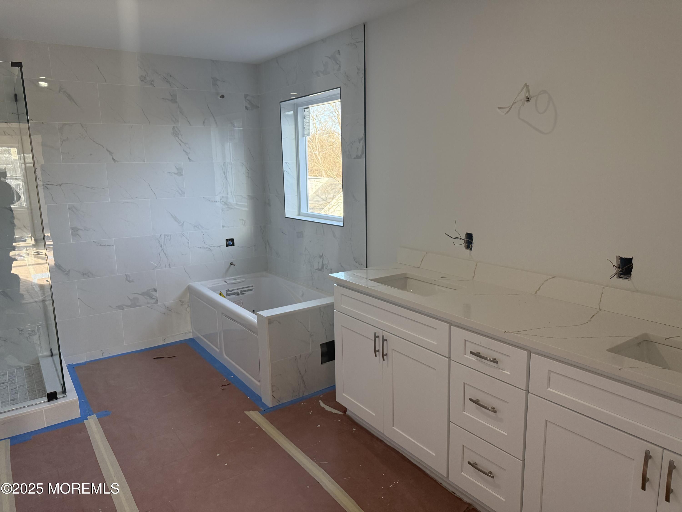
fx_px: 473
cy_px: 256
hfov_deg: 71.6
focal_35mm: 24
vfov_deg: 56.8
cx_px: 341
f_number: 1.78
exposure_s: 1/218
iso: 200
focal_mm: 6.76
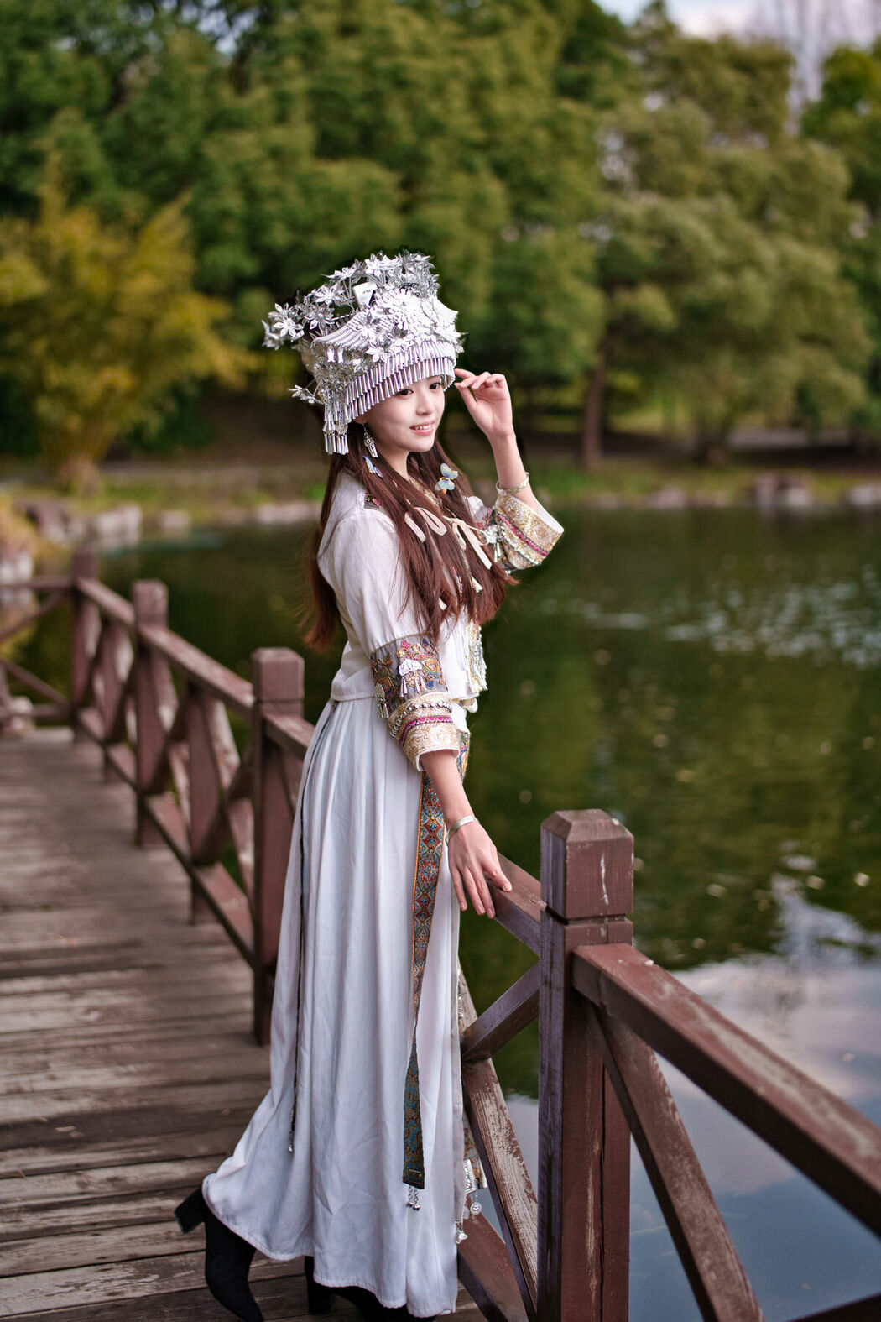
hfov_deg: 27.0
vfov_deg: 39.6
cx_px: 440
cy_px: 661
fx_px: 1835
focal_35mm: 50
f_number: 1.4
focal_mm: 50
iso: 100
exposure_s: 1/6400
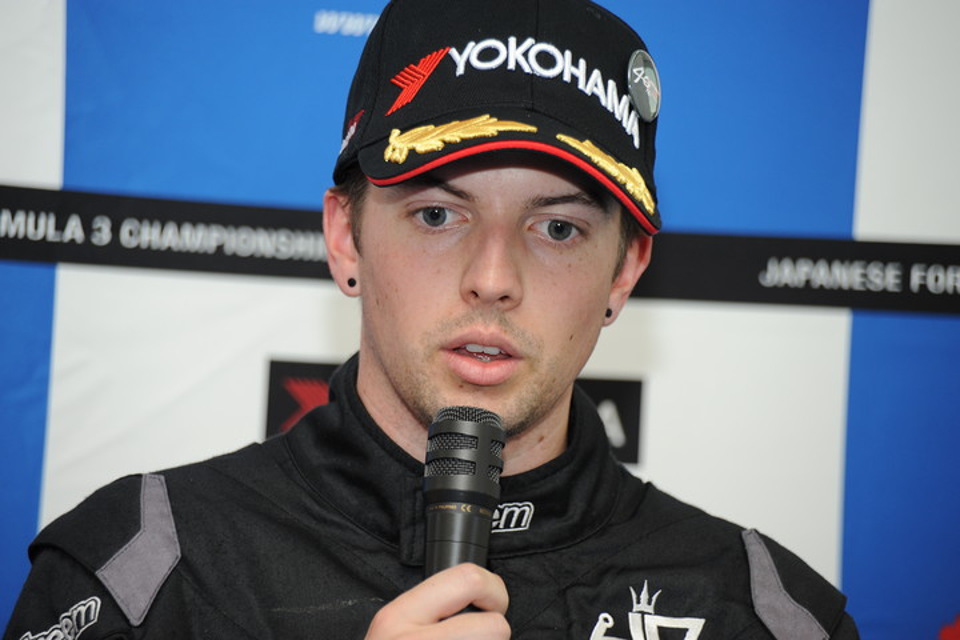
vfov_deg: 6.9
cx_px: 480
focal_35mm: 200
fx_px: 5333
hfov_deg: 10.3
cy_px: 320
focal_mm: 200
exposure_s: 1/250
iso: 800
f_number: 5.6
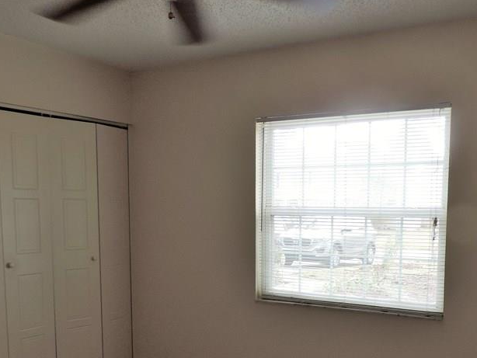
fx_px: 551
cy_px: 271
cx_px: 278
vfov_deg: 35.2
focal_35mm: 40
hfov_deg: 46.6
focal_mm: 4.3
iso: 80
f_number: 3
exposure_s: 1/50
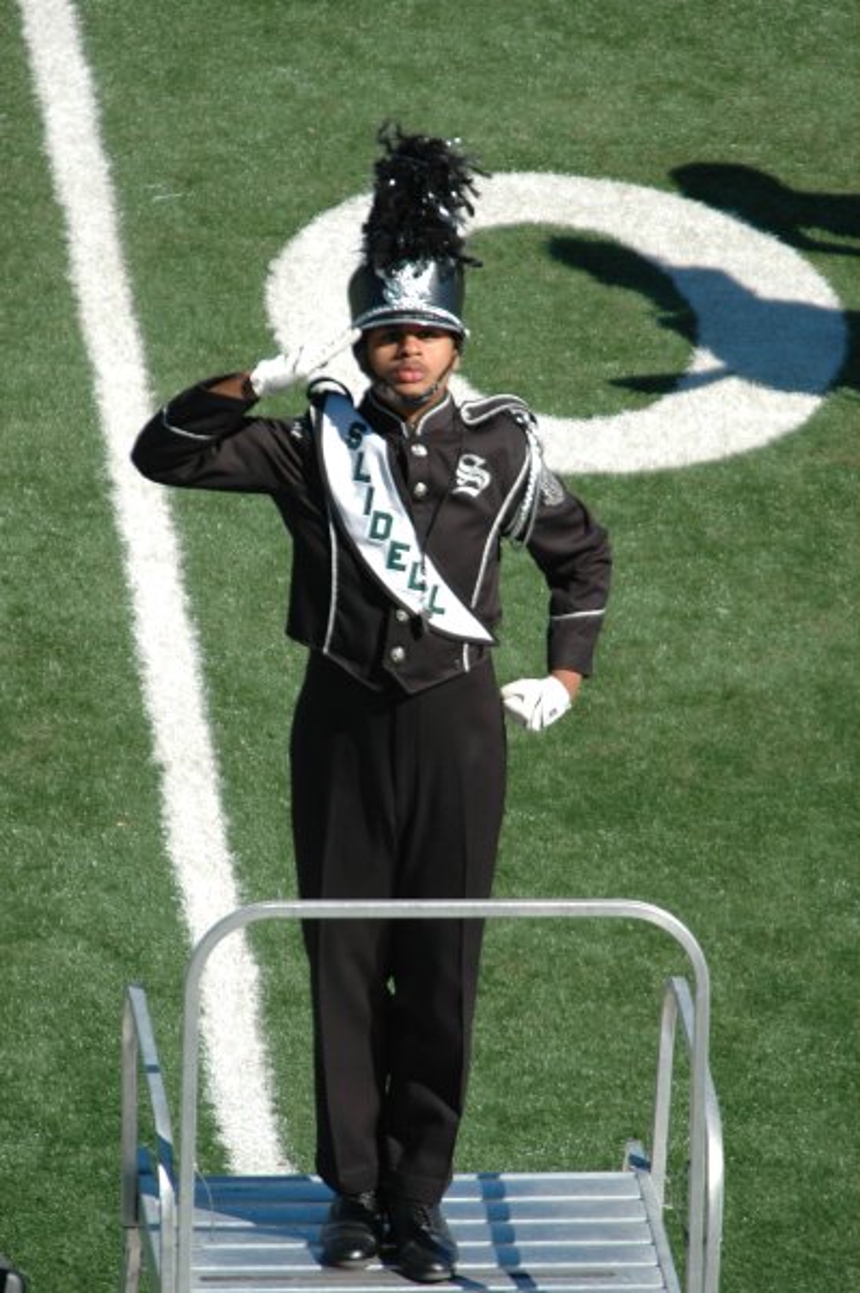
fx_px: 21536
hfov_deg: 2.3
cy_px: 646
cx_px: 430
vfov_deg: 3.4
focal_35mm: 600
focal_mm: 400
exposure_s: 1/800
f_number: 5.6
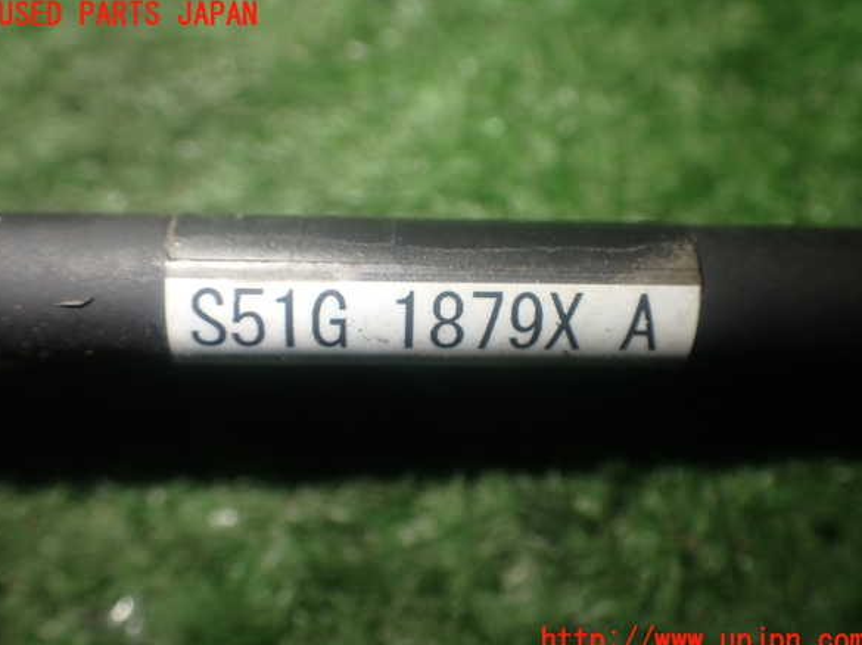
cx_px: 432
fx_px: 971
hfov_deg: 47.9
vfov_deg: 36.8
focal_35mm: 39
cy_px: 328
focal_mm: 6.83
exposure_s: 1/60
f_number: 2.7
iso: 200
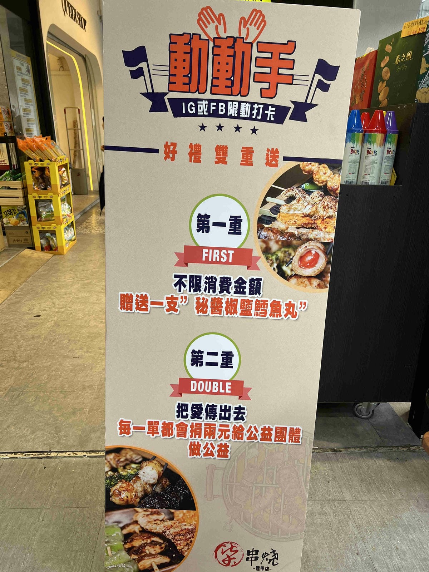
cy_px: 286
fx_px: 430
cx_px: 214
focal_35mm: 26
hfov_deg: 53.1
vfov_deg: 67.3
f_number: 1.5
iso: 50
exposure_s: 1/120
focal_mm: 5.7
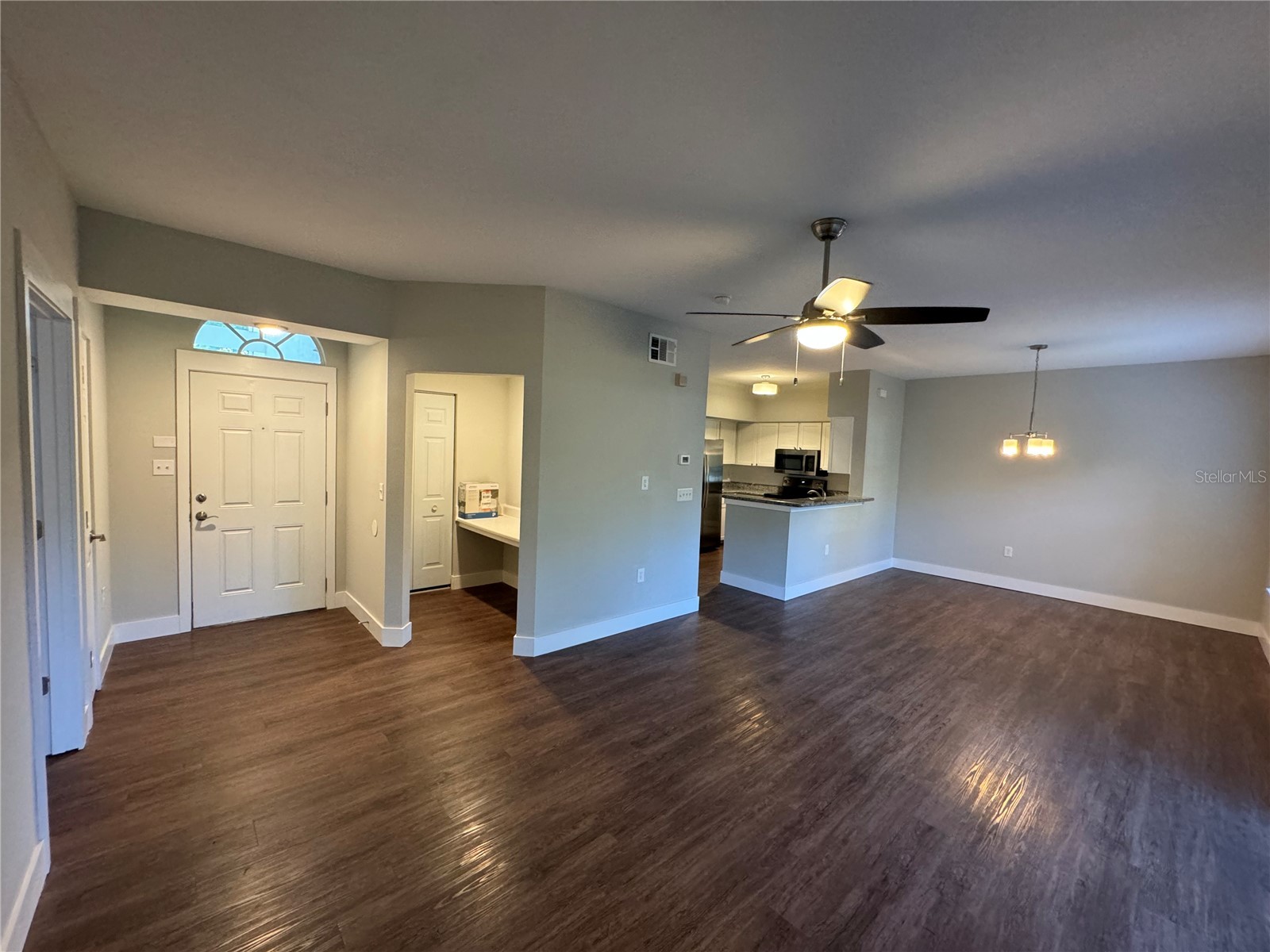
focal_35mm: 14
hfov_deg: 102.1
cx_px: 635
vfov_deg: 85.7
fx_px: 514
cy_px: 476
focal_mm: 2.22
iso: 320
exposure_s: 1/60
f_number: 2.2
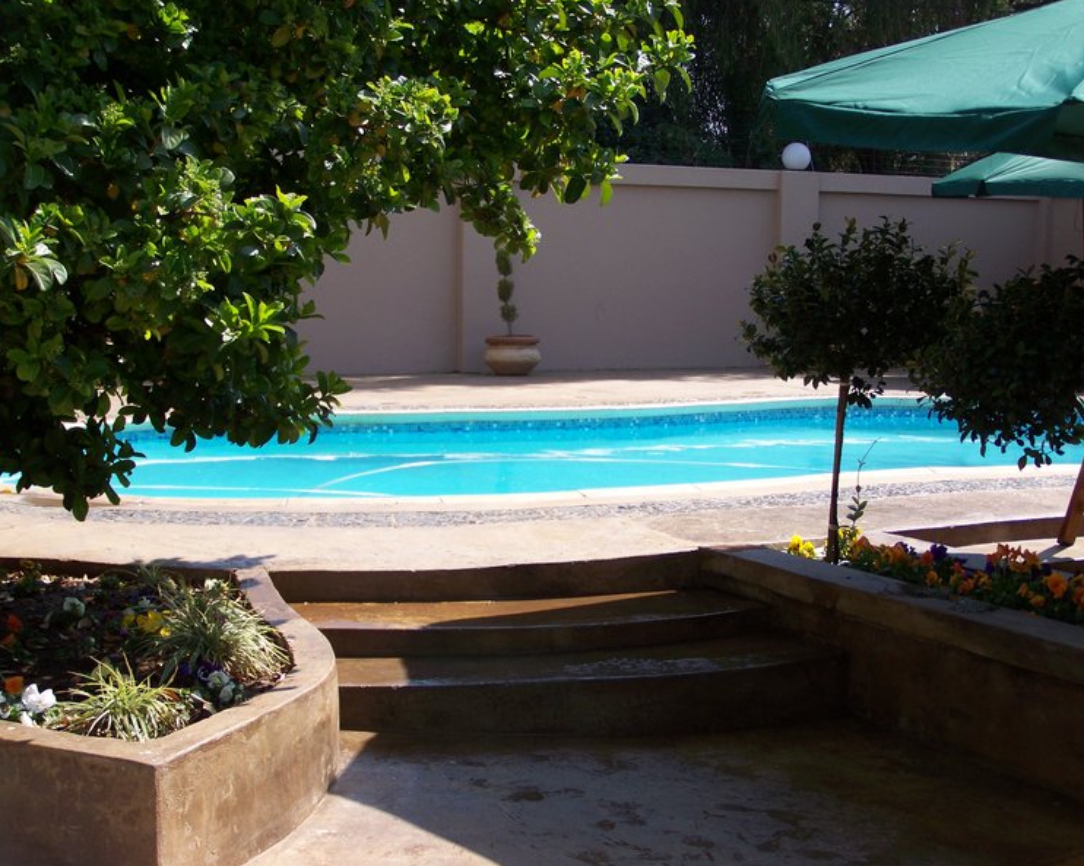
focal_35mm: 60
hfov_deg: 31.5
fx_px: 1924
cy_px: 431
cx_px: 571
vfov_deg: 25.4
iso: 64
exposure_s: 1/400
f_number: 3.2
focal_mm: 9.4
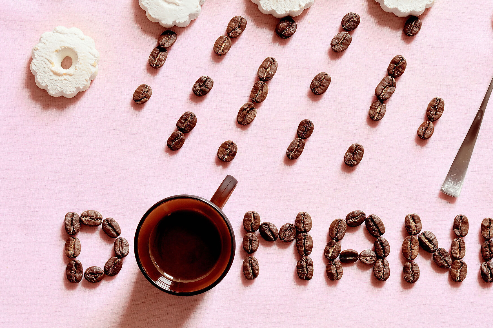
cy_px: 113
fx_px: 1829
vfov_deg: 10.2
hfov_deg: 15.3
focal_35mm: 134
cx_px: 271
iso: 100
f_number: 16
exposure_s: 2.5
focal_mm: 65
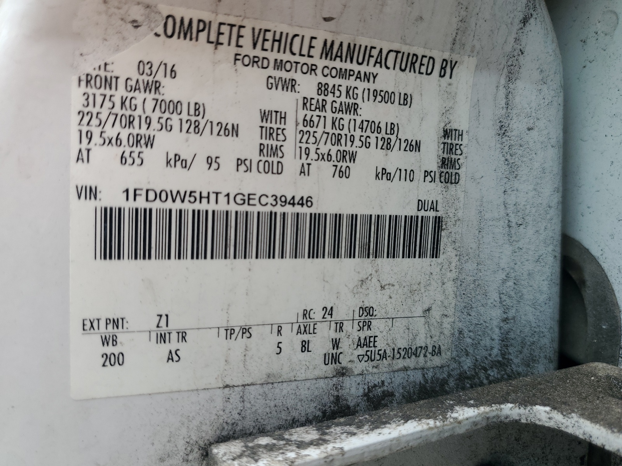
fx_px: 467
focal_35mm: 26
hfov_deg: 67.3
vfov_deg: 53.1
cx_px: 311
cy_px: 233
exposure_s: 1/294
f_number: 1.5
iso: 50
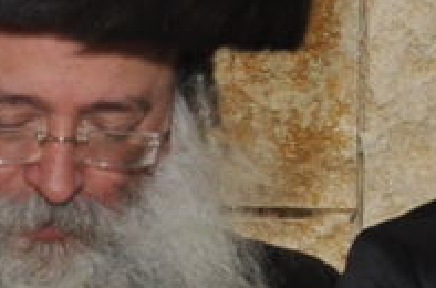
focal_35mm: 235
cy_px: 245
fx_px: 2837
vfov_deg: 5.8
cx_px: 719
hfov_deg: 8.5
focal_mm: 22
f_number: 7.1
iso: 640
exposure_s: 1/80
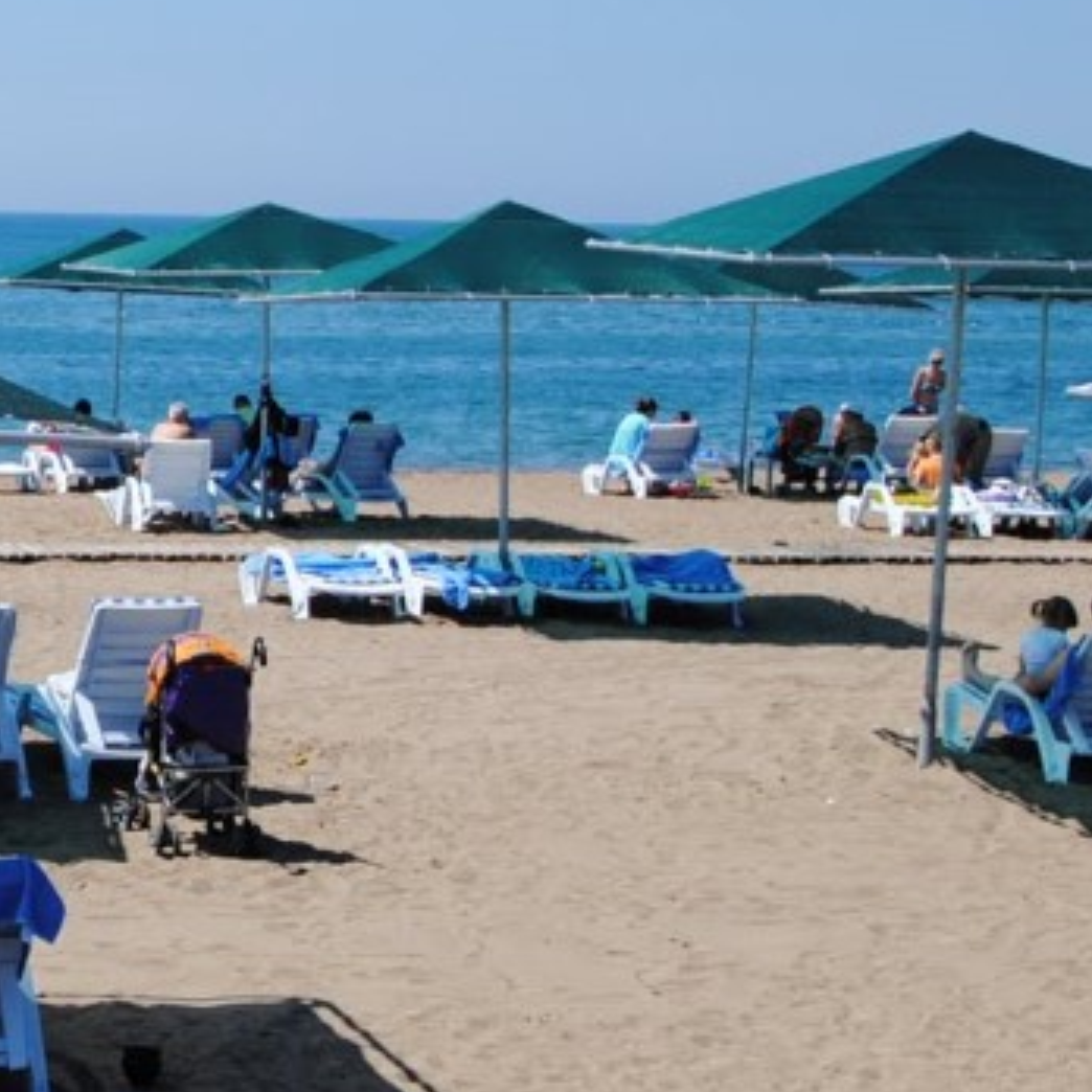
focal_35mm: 101
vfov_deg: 17.2
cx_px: -293
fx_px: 3605
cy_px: 502
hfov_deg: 16.4
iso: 100
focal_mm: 24
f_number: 8
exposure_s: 1/250
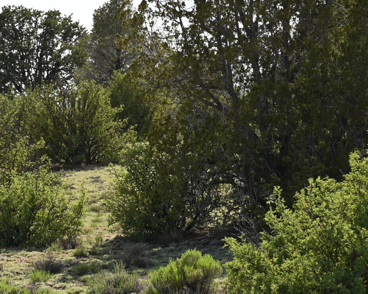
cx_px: 103
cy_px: 132
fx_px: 2320
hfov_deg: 9.1
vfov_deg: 7.3
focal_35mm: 213
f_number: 7.1
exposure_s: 1/400
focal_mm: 70
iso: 100
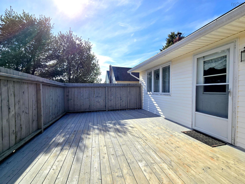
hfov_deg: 106.2
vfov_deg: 89.9
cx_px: 122
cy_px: 92
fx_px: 92
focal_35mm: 13
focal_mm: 2.2
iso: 50
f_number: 2.2
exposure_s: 1/3194
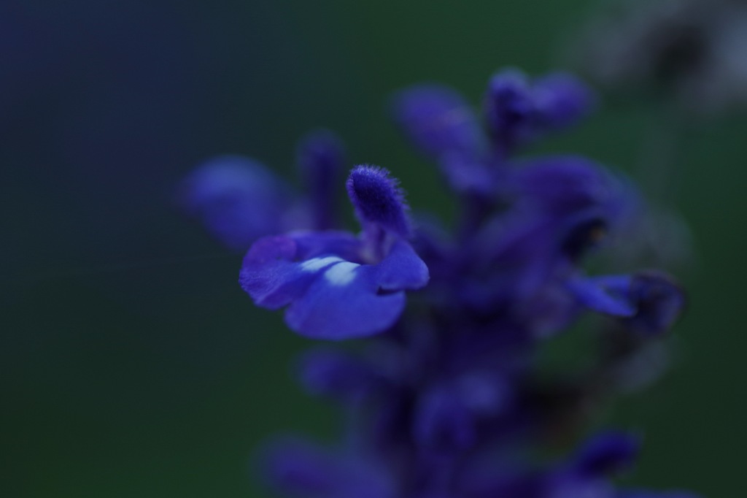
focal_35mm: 135
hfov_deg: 15.2
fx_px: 2800
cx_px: 374
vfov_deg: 10.2
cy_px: 249
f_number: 2.8
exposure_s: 1/80
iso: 200
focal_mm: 90
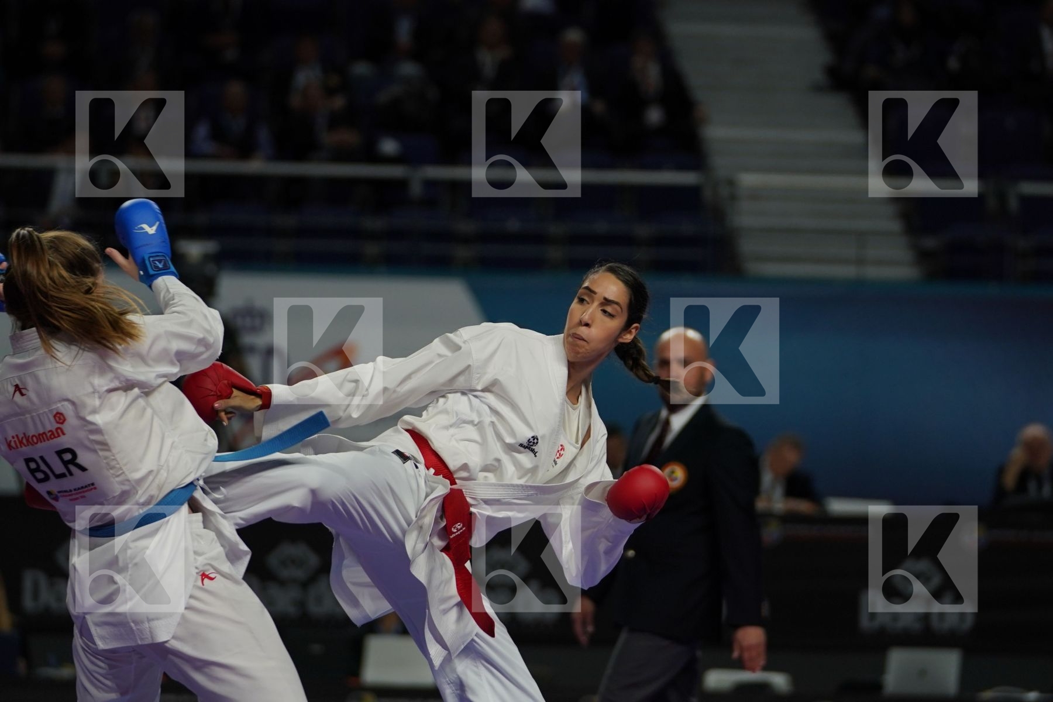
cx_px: 526
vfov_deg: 6.8
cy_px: 351
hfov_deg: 10.2
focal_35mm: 201
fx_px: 5879
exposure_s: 1/1000
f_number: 2.8
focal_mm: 134
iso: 800
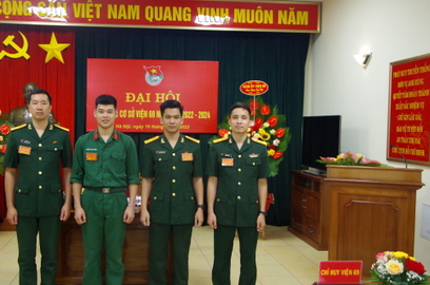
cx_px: 176
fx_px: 453
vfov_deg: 34.9
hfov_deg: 50.5
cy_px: 147
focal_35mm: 38
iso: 1600
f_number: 4.5
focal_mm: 21
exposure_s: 1/50
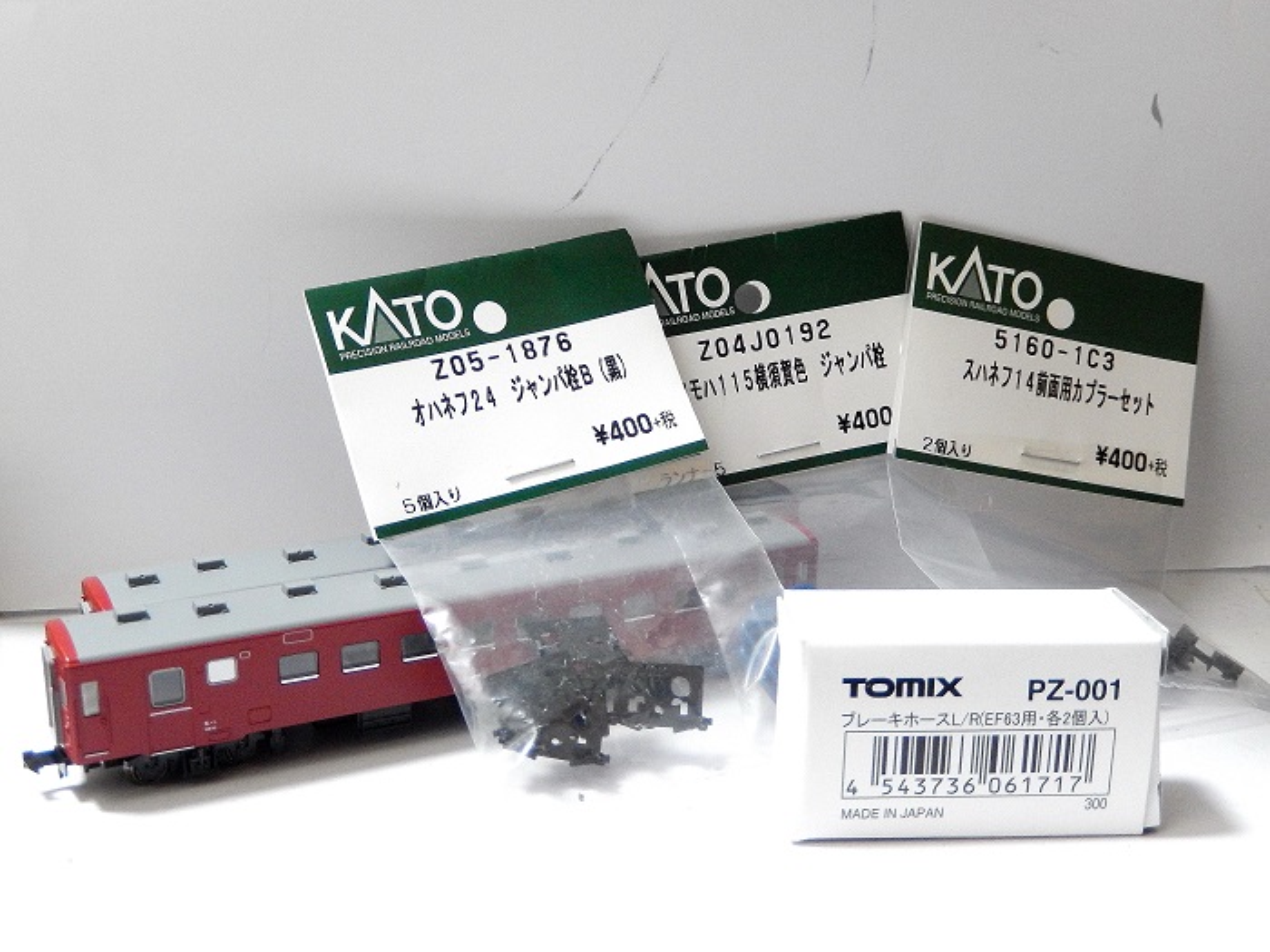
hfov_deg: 42.1
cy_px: 476
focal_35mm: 45
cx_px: 635
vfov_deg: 32.2
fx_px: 1651
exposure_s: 1/8
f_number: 4.3
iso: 800
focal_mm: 8.1
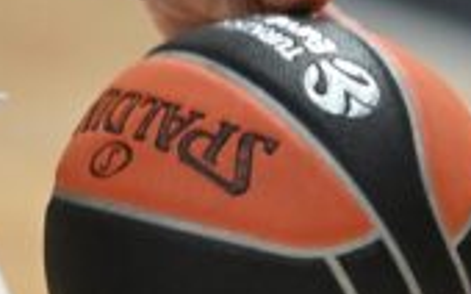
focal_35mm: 1243
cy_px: -607
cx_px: -773
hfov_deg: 1.7
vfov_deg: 1.1
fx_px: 15945
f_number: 1.8
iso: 800
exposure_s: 1/1250
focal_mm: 135
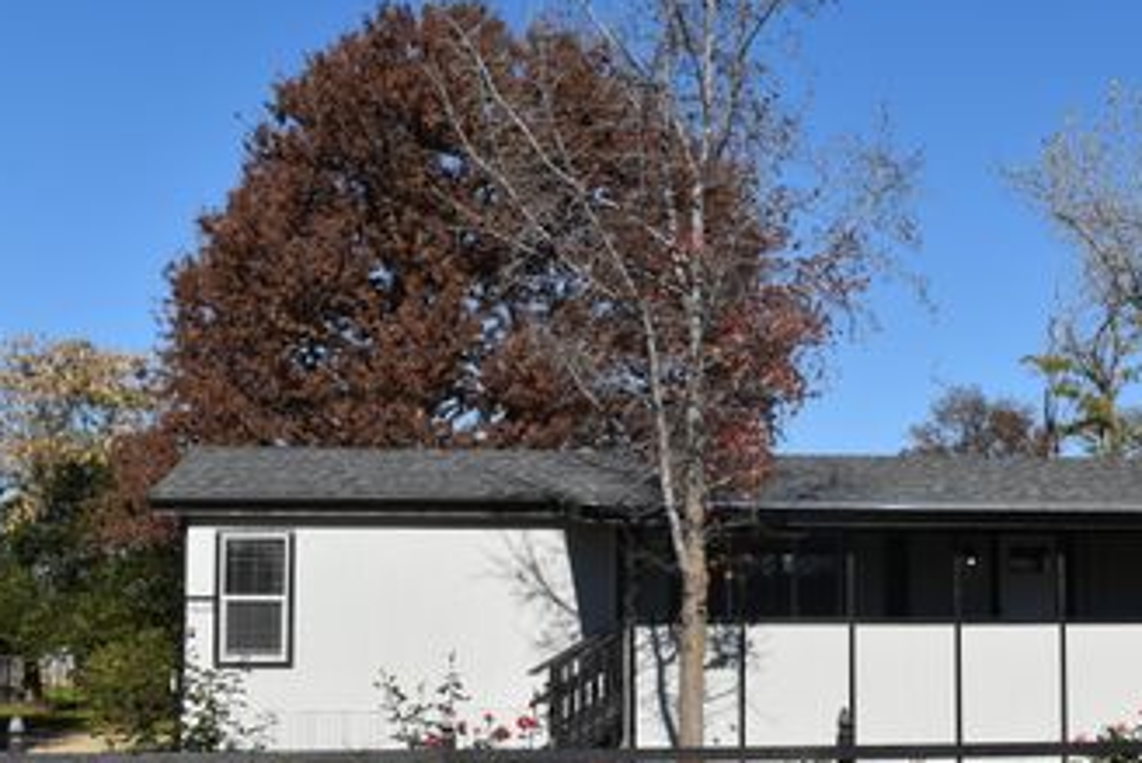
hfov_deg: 31.1
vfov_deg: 21.2
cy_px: 490
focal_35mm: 64
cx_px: 794
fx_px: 2031
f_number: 11
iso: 200
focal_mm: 28
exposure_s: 1/500
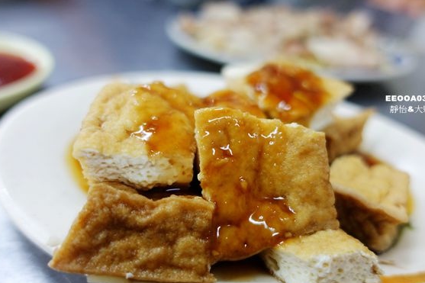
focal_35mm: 28
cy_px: 164
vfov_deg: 46.2
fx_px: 330
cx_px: 225
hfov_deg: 65.4
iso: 250
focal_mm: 8.8
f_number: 1.8
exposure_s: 1/30
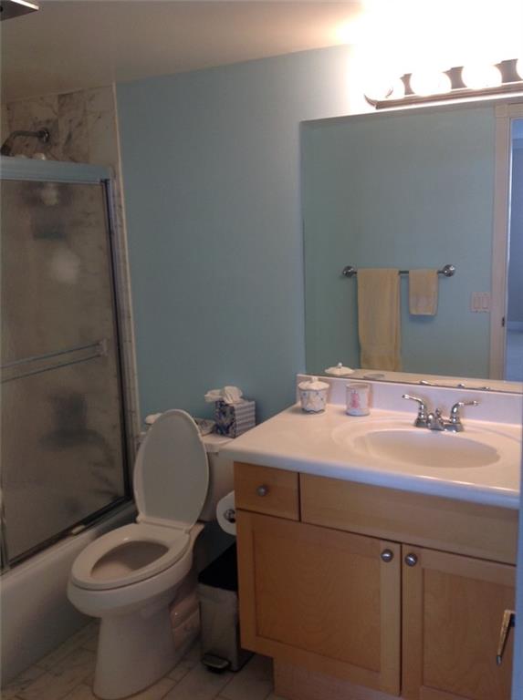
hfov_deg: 40.6
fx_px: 707
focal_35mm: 35
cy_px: 350
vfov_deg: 52.7
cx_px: 262
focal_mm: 4.28
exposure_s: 1/60
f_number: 2.4
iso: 64
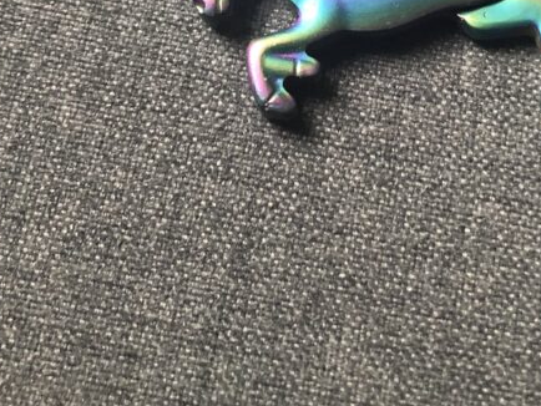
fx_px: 1032
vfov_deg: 21.2
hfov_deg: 29.1
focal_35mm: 66
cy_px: -31
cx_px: 380
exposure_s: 1/11
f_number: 1.8
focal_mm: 3.99
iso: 100
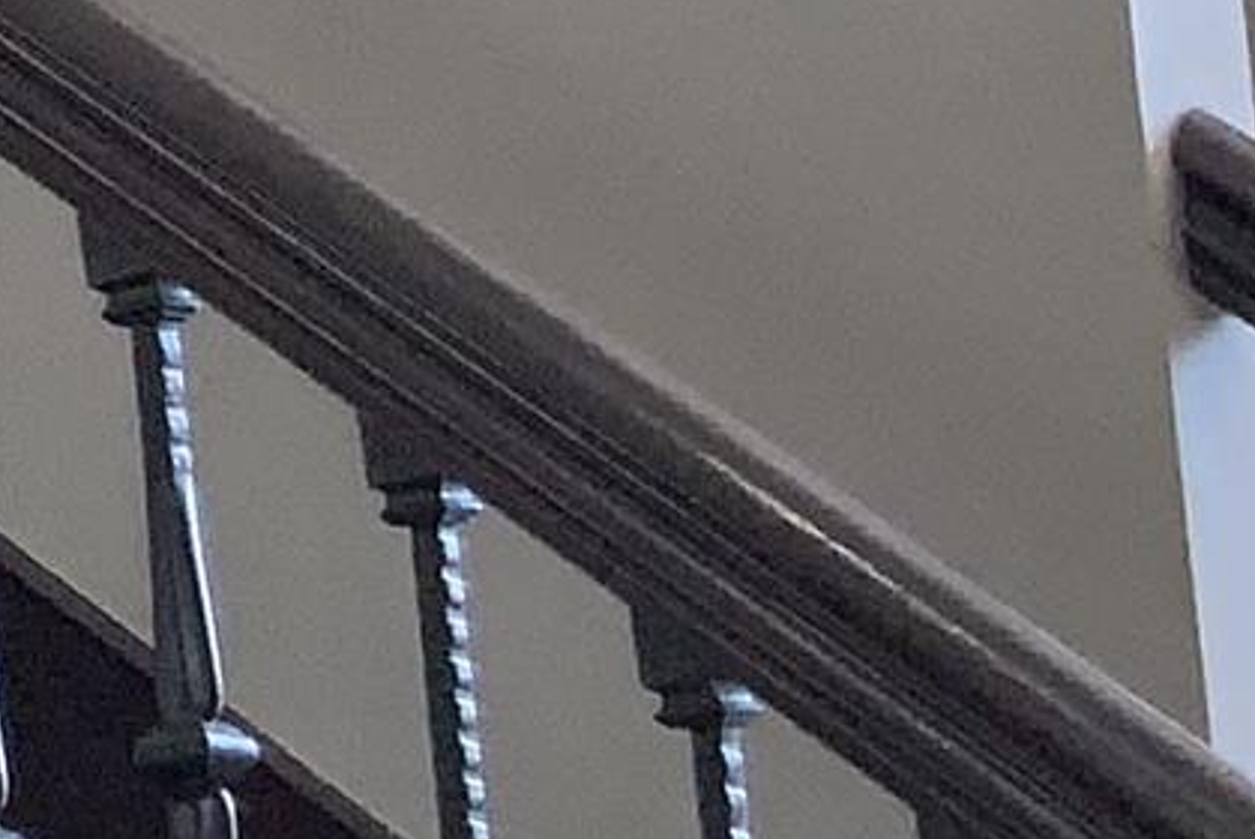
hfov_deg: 8.0
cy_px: 30
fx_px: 7709
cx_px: -2462
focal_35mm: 221
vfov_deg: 6.2
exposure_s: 1/60
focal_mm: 3
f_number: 1.8
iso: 25
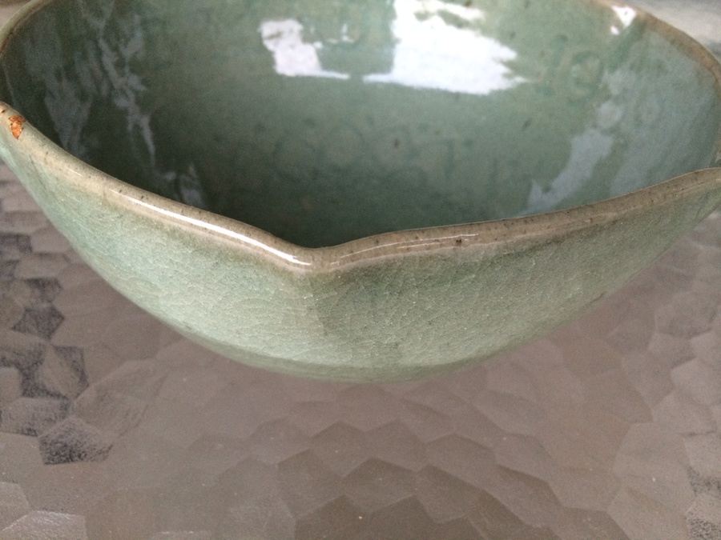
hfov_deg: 60.0
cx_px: 360
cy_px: 270
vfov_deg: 46.8
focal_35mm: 30
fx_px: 625
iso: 160
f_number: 2.2
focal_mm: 4.12
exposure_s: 1/30
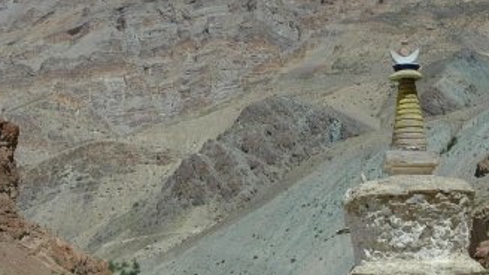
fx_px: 1298
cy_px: 308
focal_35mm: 100
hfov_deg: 21.2
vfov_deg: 11.9
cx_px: 157
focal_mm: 29
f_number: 10
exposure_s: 1/400
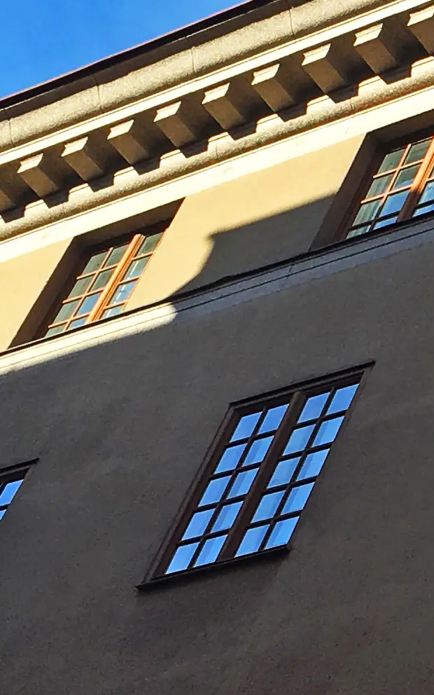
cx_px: 767
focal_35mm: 125
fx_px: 2366
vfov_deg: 16.7
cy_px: 462
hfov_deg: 10.0
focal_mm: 4.15
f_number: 2.2
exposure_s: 1/615
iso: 25
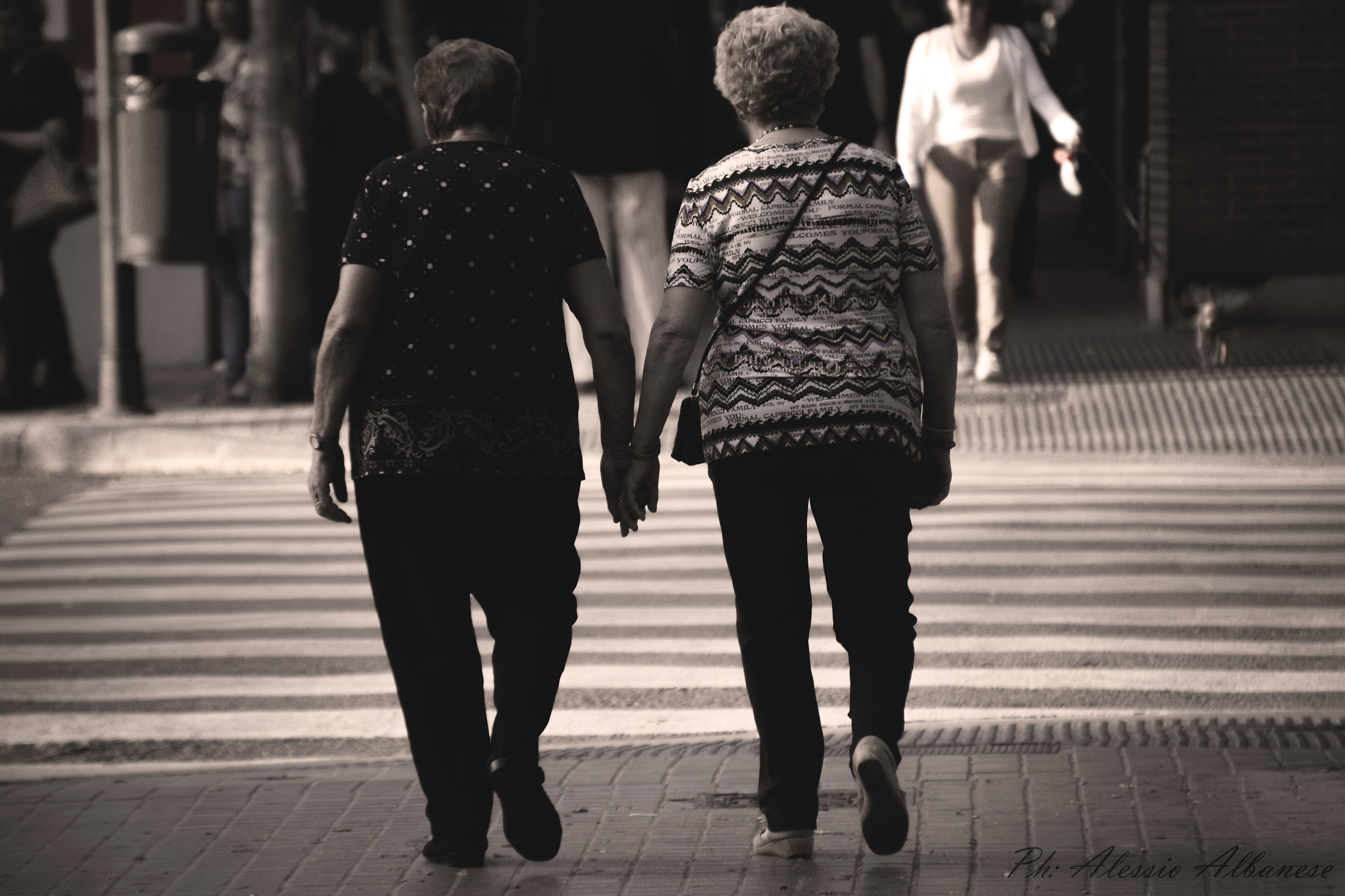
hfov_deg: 5.1
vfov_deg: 3.4
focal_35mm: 405
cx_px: 672
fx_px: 15130
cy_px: 448
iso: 400
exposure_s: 1/500
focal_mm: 270
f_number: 6.3
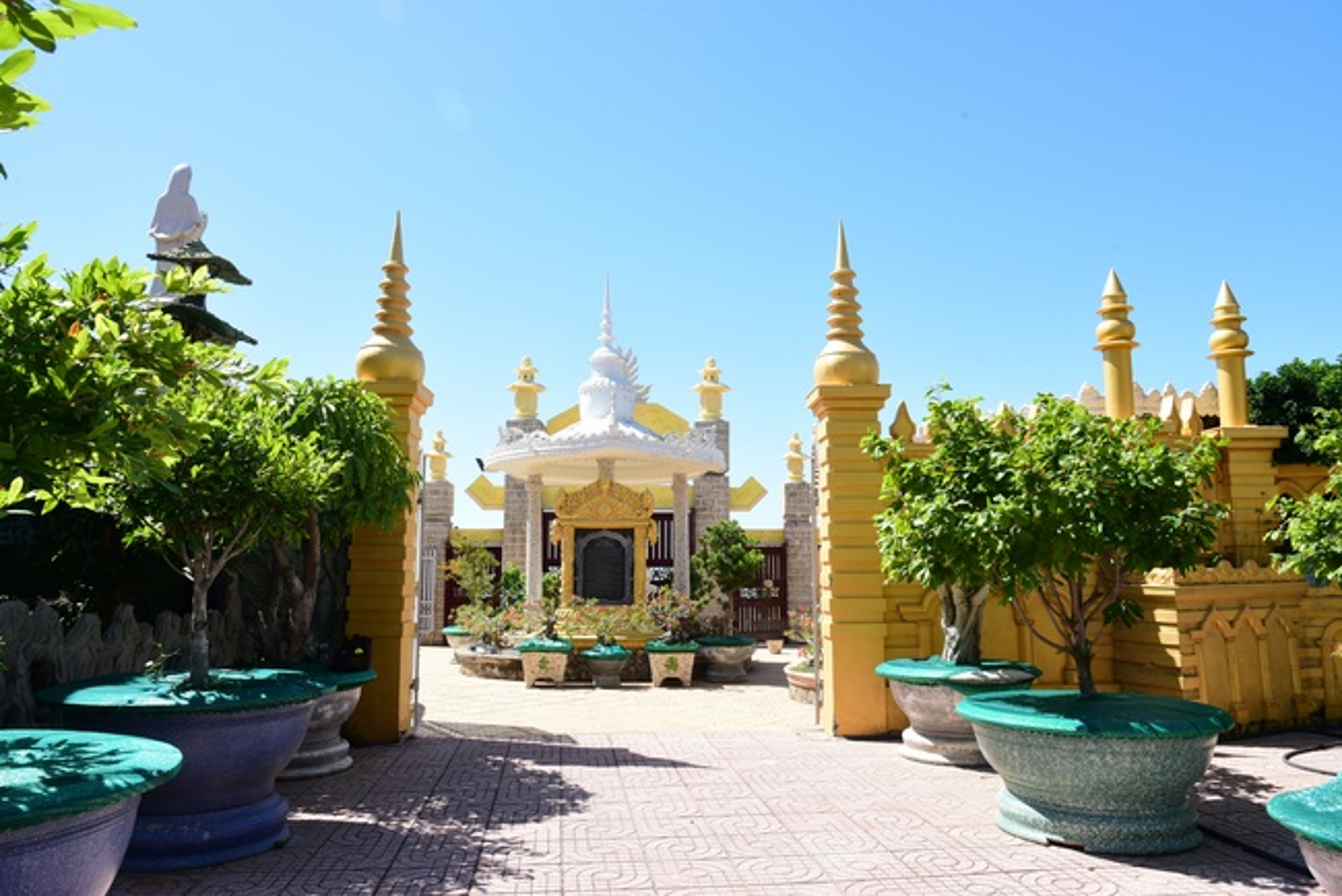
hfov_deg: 73.7
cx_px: 671
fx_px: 895
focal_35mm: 24
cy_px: 448
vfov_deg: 53.2
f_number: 13
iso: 200
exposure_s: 1/100
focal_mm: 24
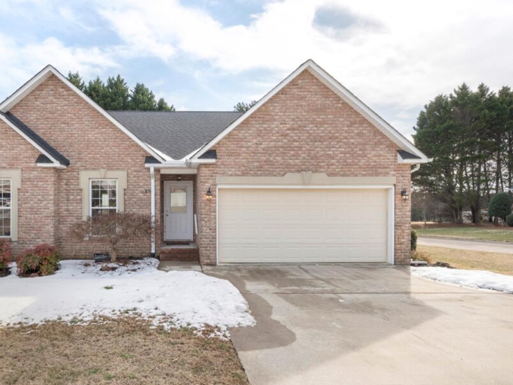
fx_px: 341
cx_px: 179
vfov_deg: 58.8
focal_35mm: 23
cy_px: 205
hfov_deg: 72.1
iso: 100
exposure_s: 1/10
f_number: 11
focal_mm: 16
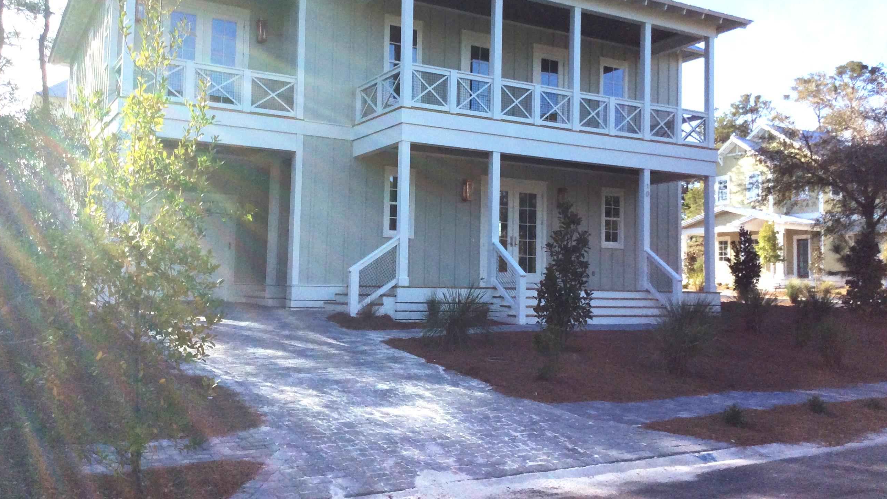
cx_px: 444
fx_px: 823
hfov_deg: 56.6
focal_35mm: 35
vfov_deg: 33.7
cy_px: 216
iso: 32
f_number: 2.4
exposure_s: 1/1079
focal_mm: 3.3
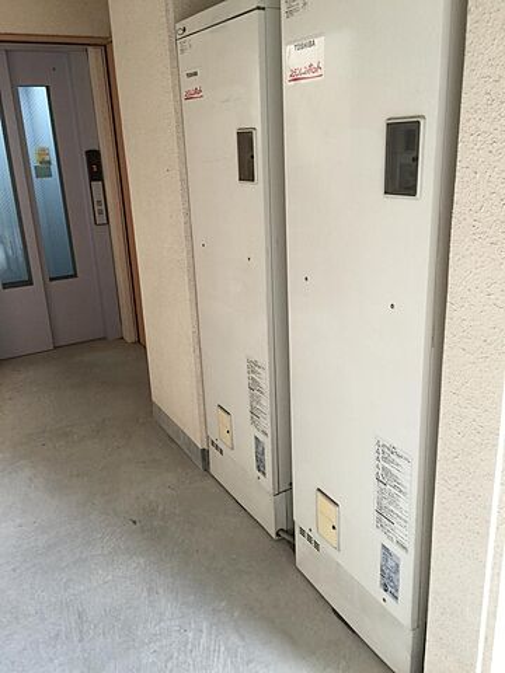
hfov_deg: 48.2
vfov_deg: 61.7
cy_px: 336
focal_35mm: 29
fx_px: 564
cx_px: 252
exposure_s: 1/15
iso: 40
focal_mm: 4.15
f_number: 2.2
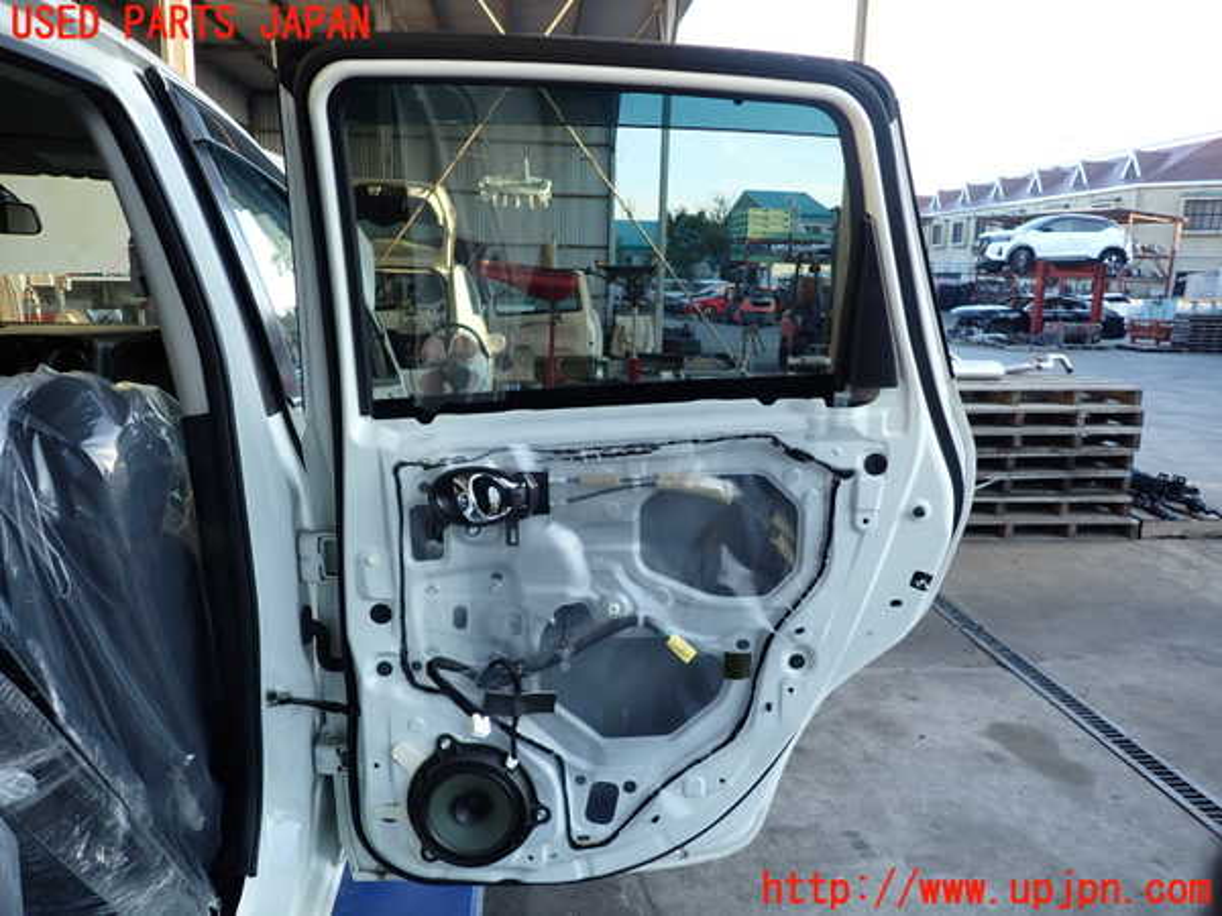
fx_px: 883
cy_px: 458
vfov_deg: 54.9
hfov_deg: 69.4
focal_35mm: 25
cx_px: 611
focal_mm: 4.5
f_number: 2
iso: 100
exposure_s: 1/160
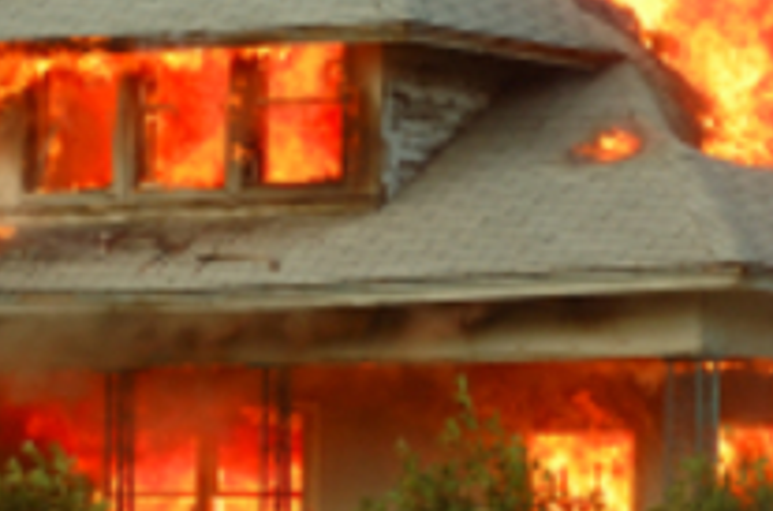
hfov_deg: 8.9
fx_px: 4970
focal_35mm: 232
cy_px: 244
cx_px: 508
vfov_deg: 5.9
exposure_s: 1/160
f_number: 9
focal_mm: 50
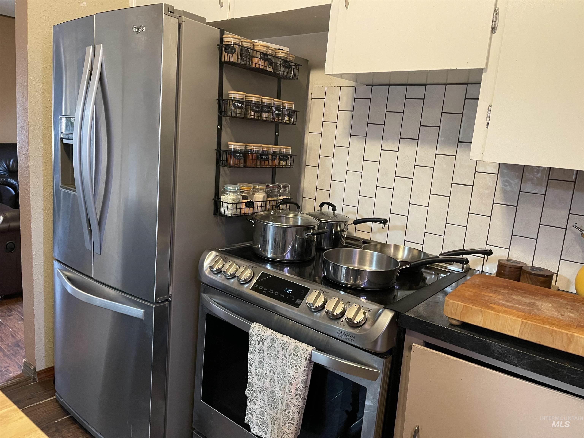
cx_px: 292
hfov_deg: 69.4
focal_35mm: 25
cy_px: 219
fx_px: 422
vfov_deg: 54.9
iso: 500
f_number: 1.6
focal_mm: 5.1
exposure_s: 1/40
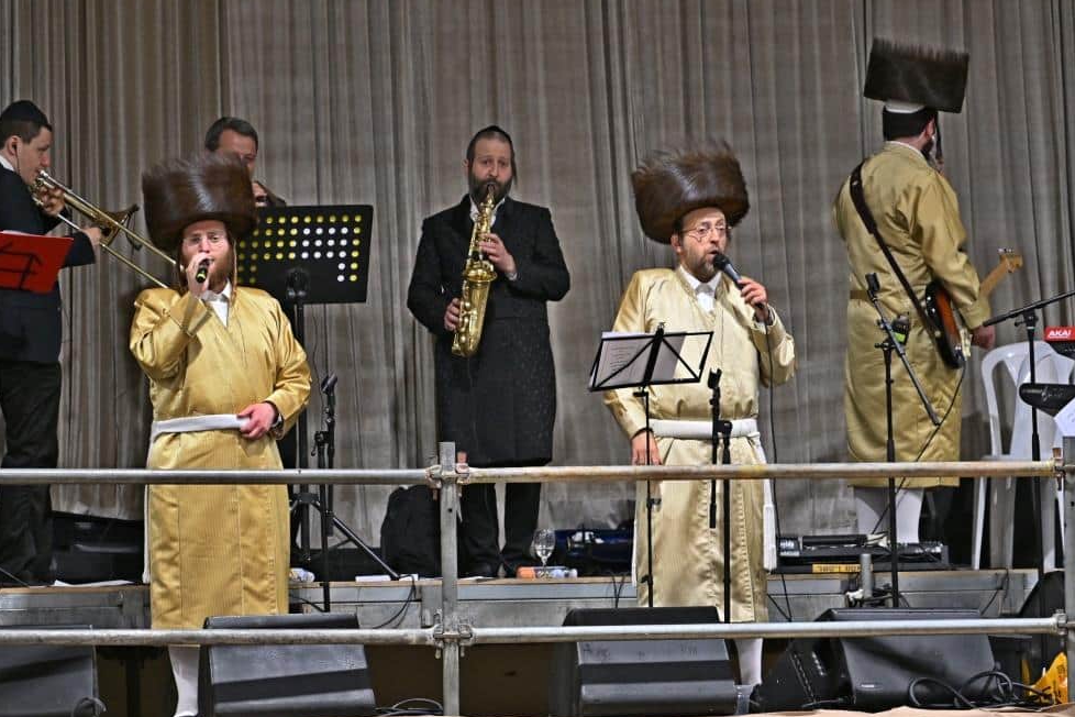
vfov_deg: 4.7
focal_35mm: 290
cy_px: 349
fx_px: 8659
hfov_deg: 7.1
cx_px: 522
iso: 500
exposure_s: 1/250
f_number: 2.8
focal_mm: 185
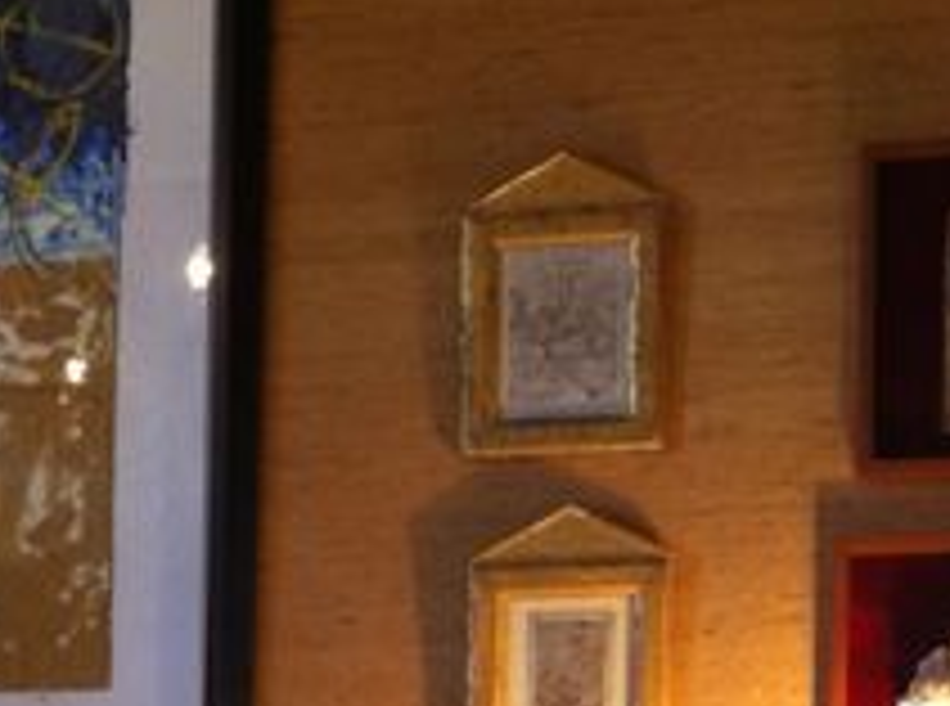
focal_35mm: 117
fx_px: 3202
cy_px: 1057
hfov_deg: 15.6
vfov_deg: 12.0
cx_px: -461
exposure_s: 1/15
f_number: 2.8
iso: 125
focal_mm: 3.85
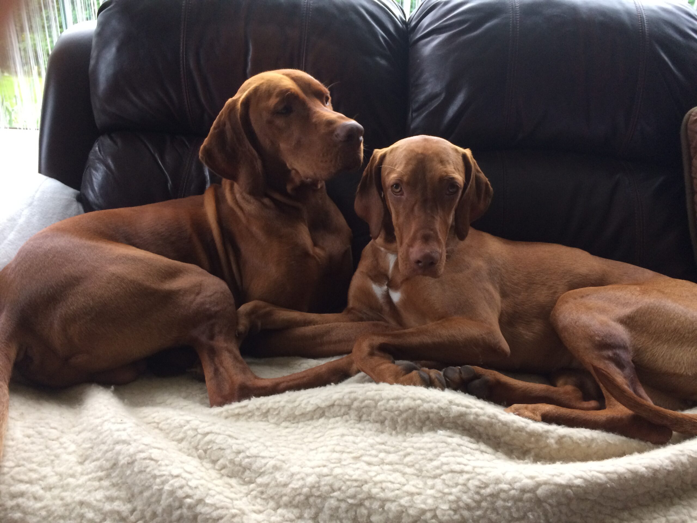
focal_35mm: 29
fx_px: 584
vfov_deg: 48.2
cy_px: 262
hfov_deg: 61.7
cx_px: 348
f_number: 2.2
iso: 200
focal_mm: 4.15
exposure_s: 1/33
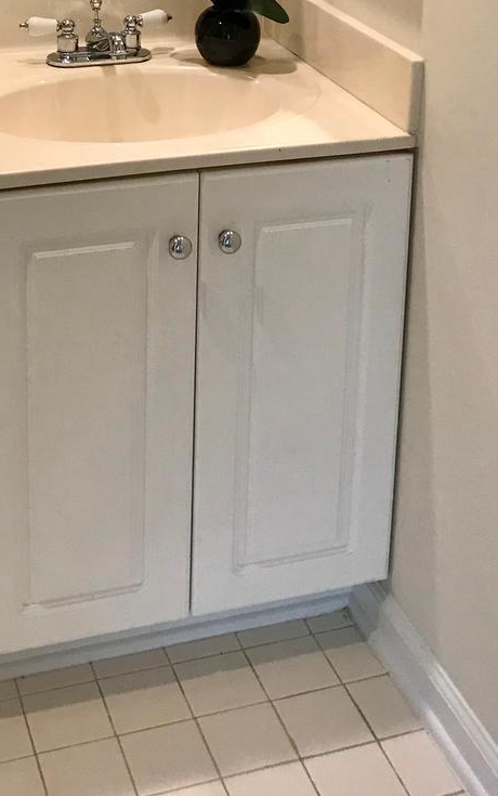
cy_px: 57
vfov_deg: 31.2
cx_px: 194
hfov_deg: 20.9
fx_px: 1345
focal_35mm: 62
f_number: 1.8
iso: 32
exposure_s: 1/30
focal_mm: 3.99
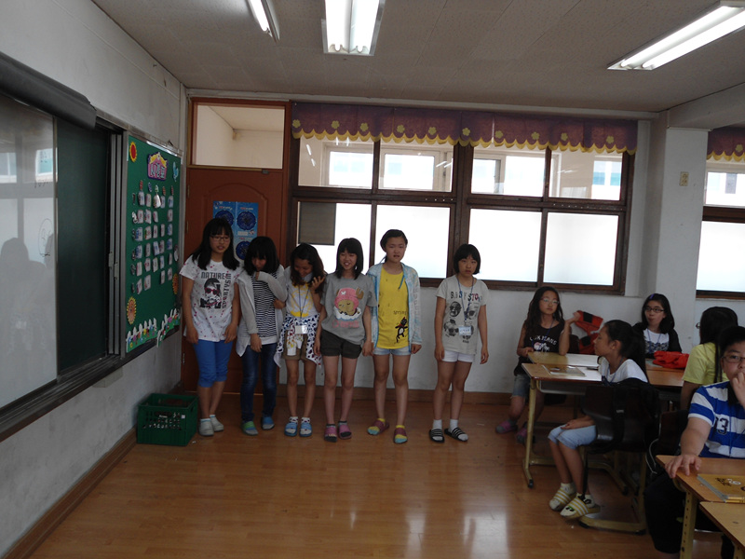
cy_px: 280
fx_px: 667
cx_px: 372
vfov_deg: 45.4
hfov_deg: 58.4
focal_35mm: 31
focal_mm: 5.6
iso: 80
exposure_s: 1/50
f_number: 3
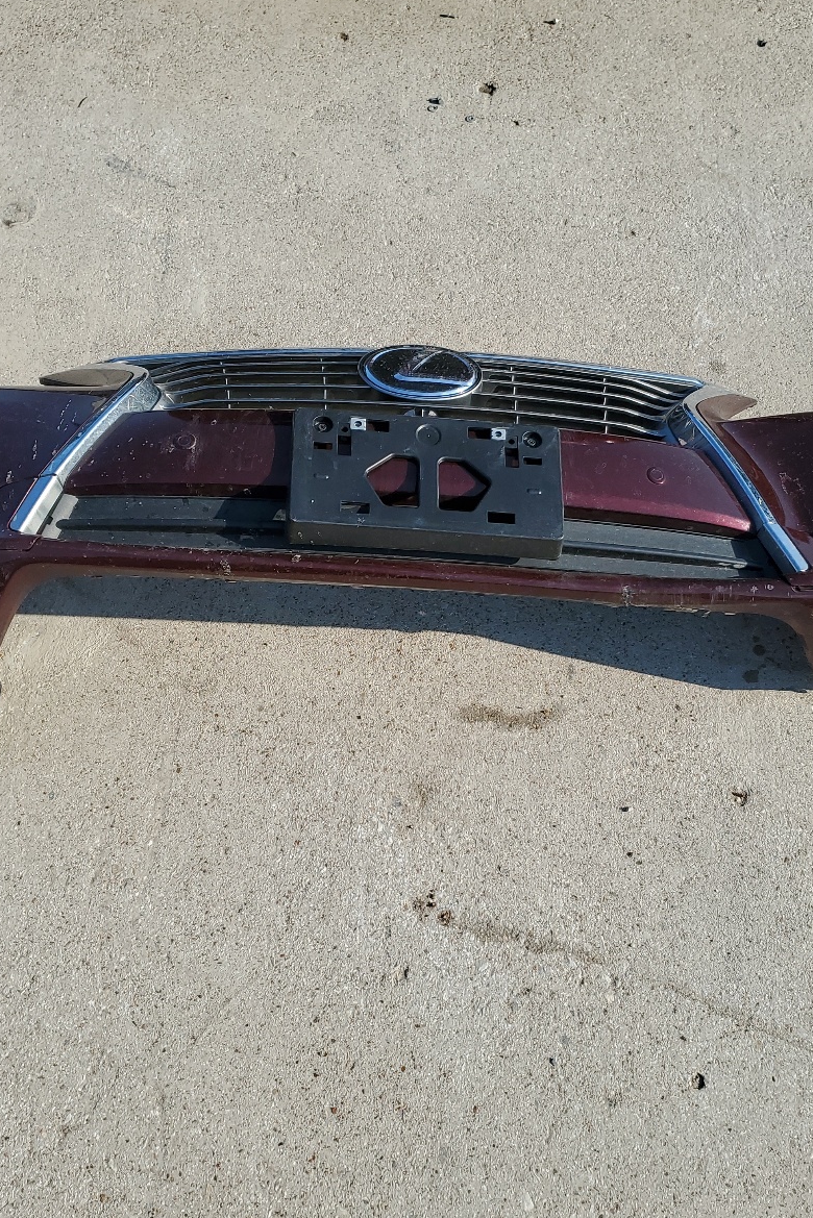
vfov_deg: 51.9
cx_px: 441
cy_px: 616
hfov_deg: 35.9
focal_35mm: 37
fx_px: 1253
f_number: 1.5
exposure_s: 1/3333
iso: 50
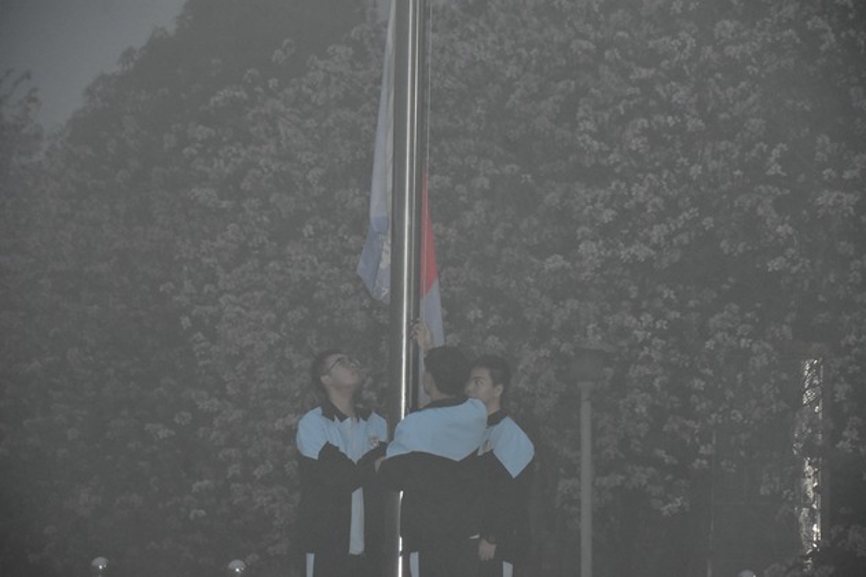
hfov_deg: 13.0
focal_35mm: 158
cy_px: 288
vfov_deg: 8.7
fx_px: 3788
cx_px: 433
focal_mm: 105
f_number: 5.6
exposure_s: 1/160
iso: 2500
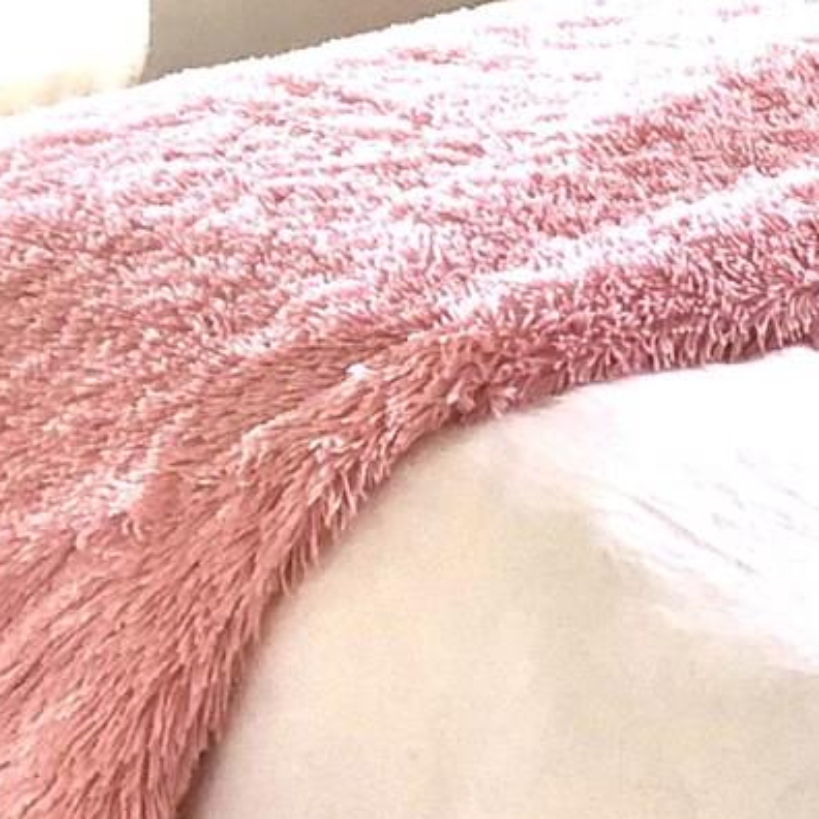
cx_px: 441
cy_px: -513
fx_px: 3855
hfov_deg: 12.1
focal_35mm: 144
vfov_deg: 11.5
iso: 40
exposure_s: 1/30
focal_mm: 4
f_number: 1.8
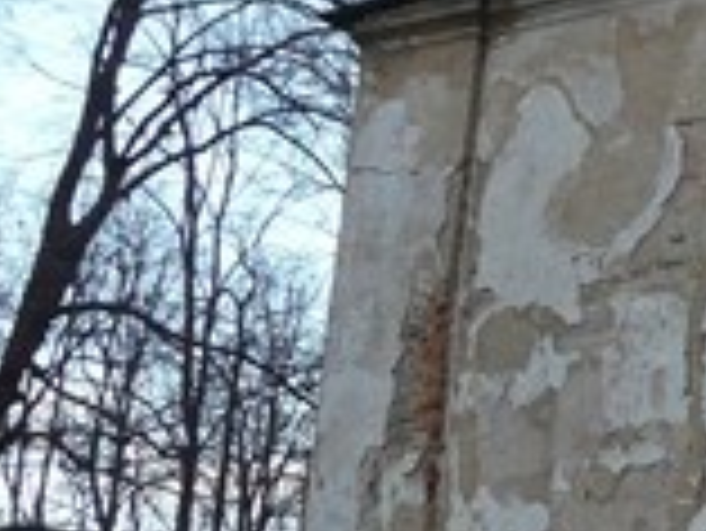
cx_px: 1219
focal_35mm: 114
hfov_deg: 15.2
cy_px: 342
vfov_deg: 13.0
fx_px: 2327
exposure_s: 1/100
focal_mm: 4.6
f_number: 4
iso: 100
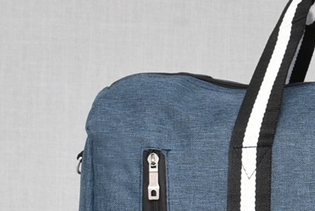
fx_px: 1107
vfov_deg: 10.8
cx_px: 388
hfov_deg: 15.5
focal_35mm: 126
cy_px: 152
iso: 100
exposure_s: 1/60
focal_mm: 29
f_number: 5.6
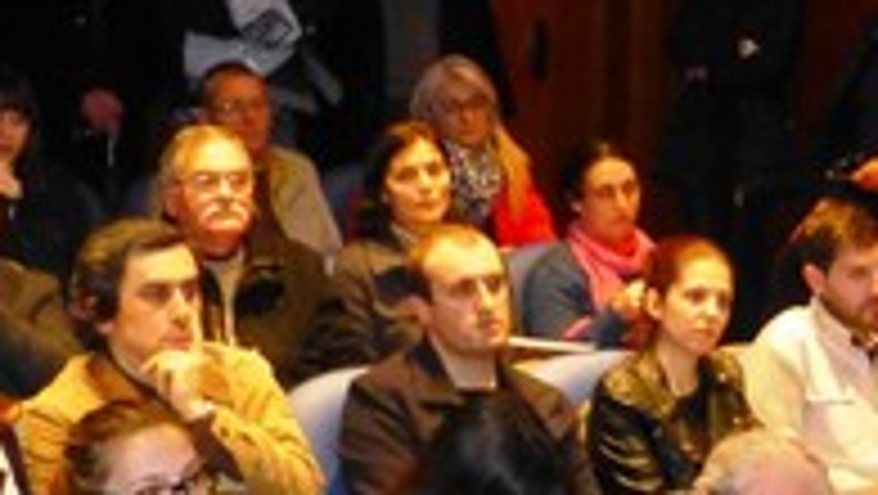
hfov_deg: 21.8
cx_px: 635
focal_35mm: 97
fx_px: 2260
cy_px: 322
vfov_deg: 12.5
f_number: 3.6
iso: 800
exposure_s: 1/60
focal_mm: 5.4
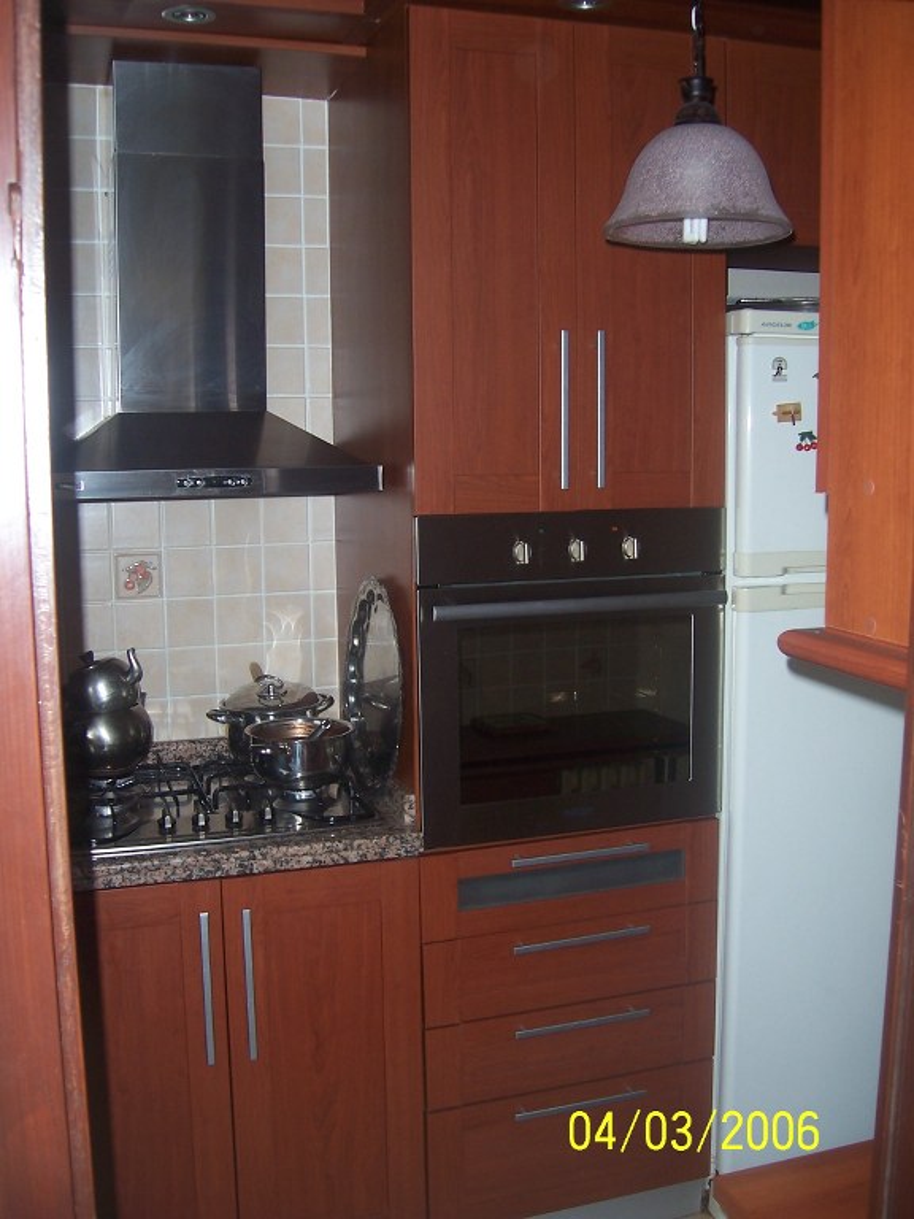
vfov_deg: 51.4
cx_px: 457
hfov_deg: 39.7
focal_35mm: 36
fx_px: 1267
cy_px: 610
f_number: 3
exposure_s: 1/60
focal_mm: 6
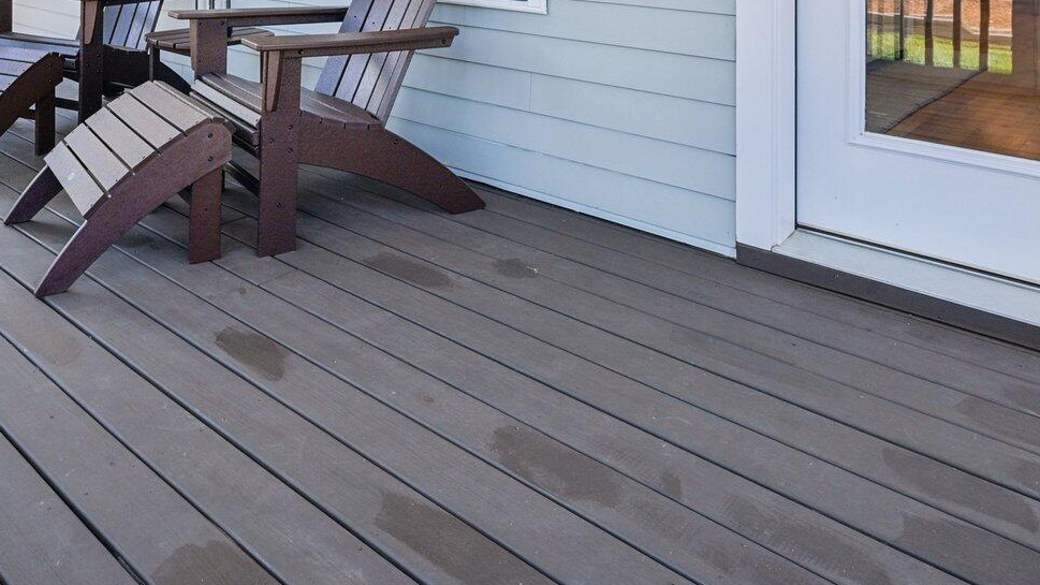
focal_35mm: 31
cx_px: 327
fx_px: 855
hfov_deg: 60.8
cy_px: -105
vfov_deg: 31.9
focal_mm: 14
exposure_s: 1/20
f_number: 8
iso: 100
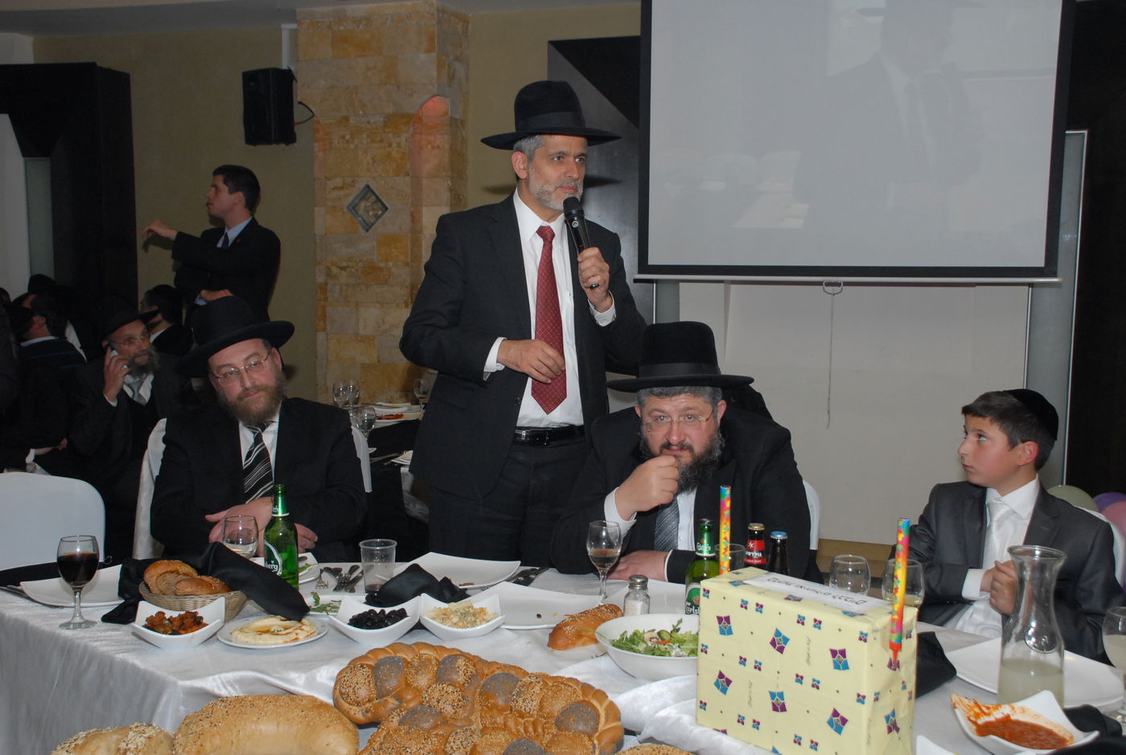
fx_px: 1222
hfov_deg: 49.5
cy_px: 378
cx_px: 563
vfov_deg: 34.3
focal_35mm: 39
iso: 500
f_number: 6.3
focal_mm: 26
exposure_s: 1/100
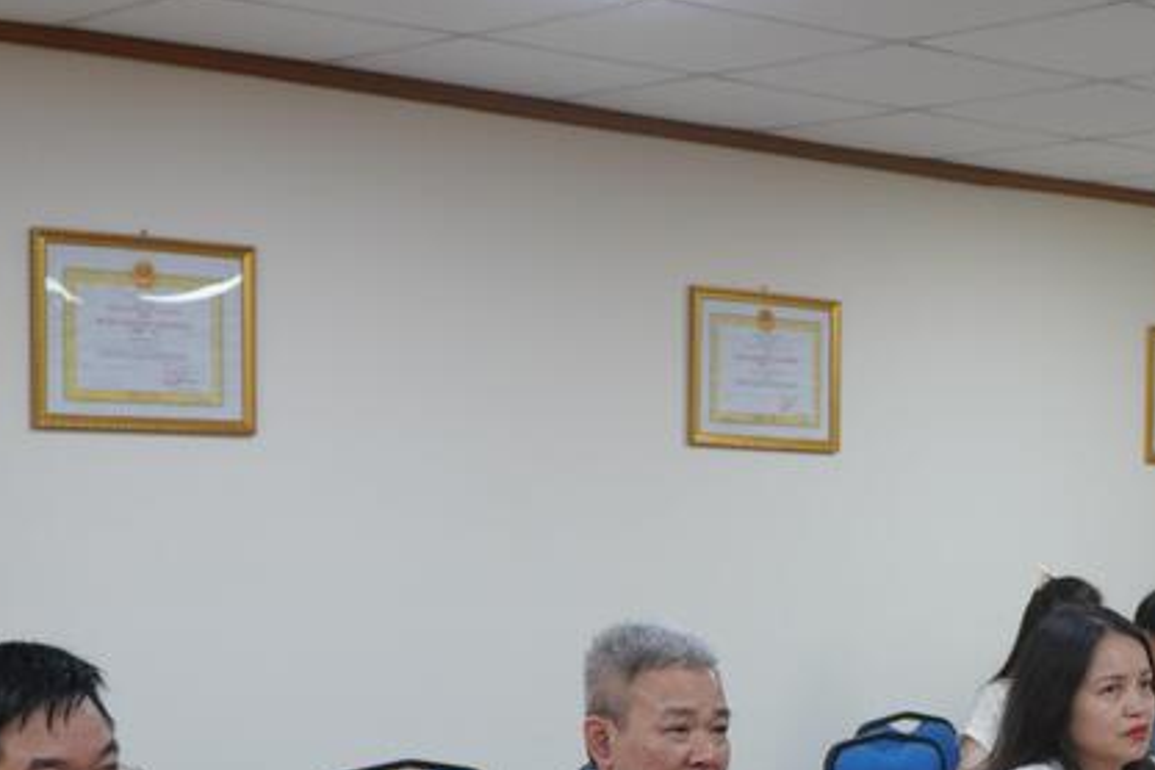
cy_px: 636
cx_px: 931
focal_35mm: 72
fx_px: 2309
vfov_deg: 18.7
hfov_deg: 27.5
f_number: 4
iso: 800
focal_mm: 25
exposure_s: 1/160
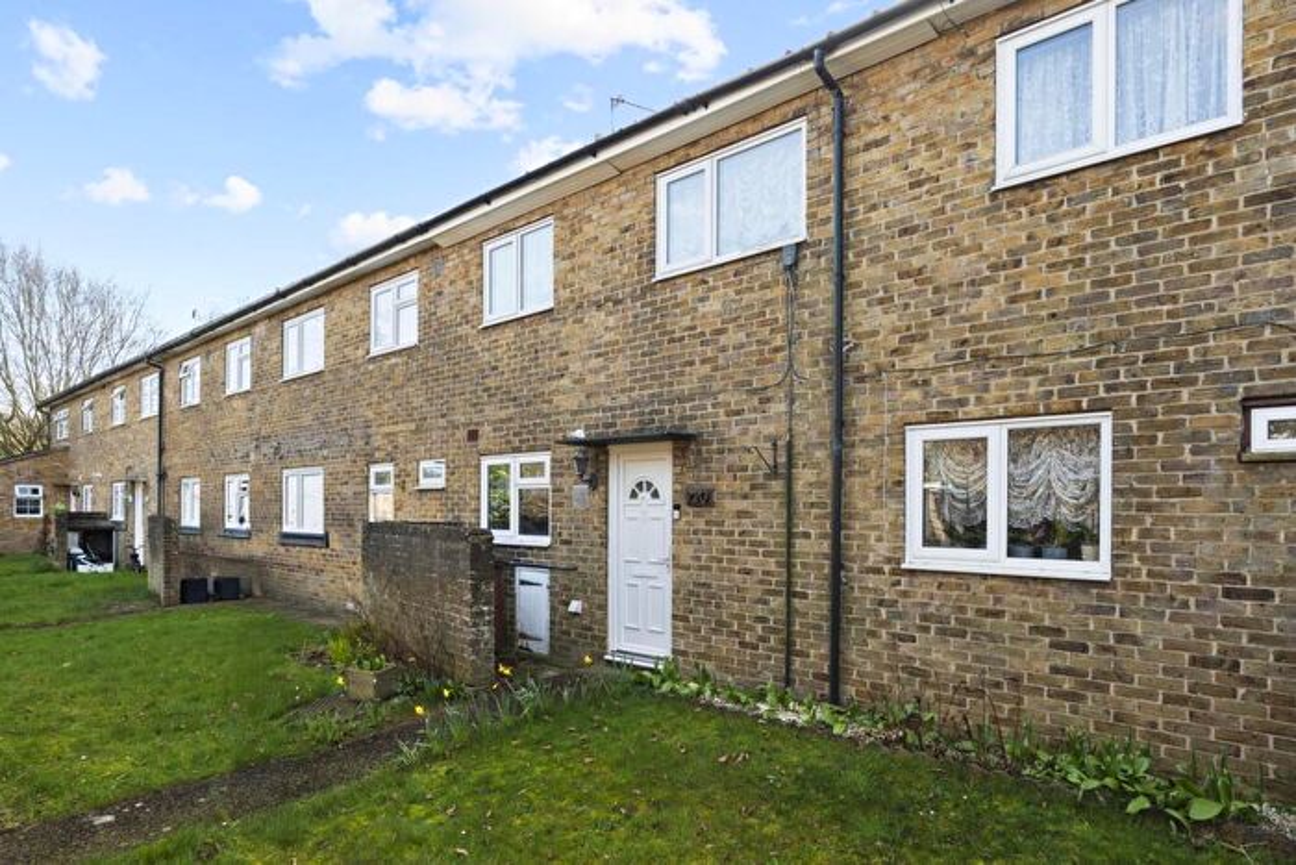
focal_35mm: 20
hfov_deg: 84.0
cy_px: 432
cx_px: 648
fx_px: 720
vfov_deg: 62.0
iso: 320
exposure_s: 1/60
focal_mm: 20
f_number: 8
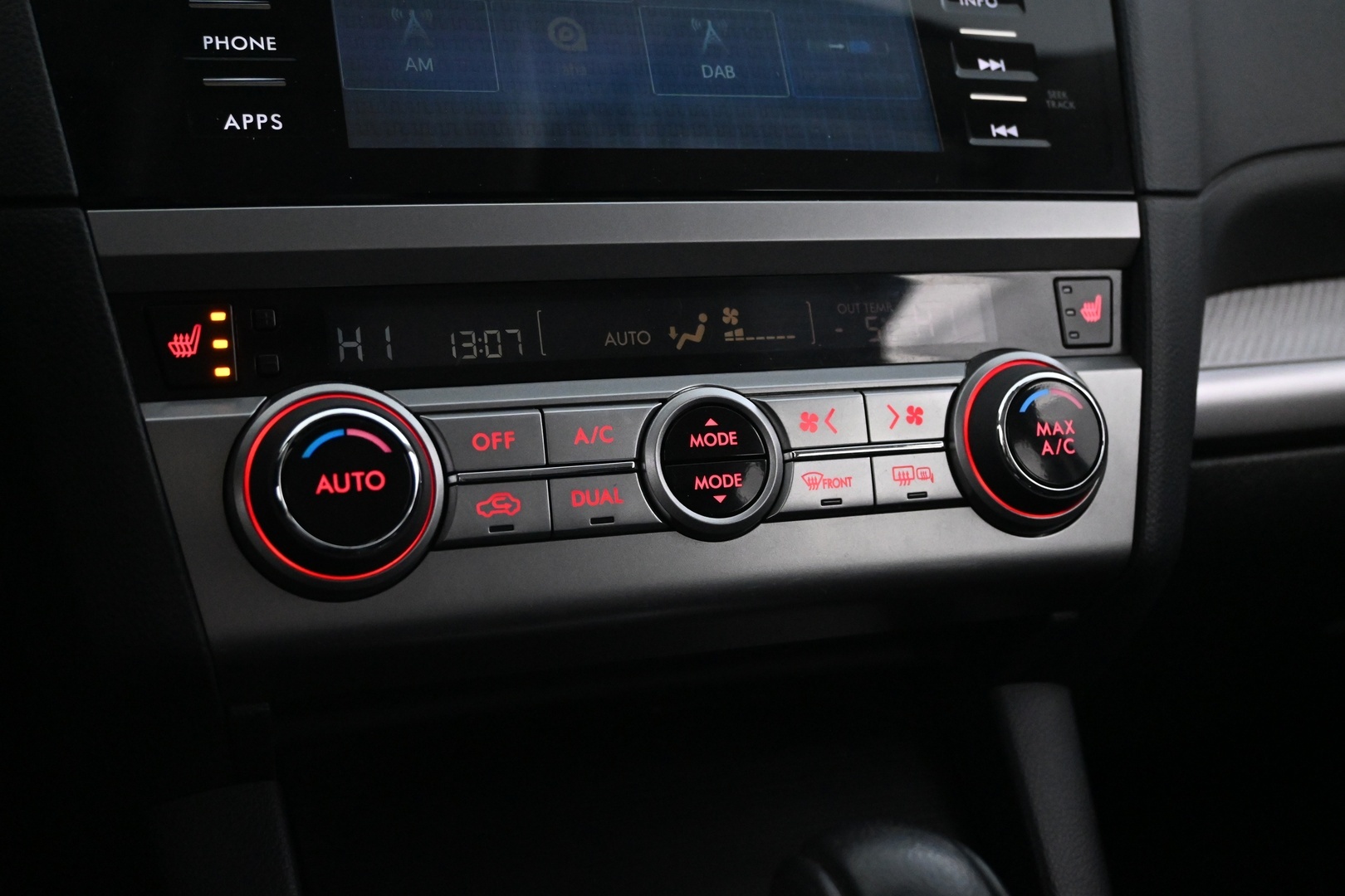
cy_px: 448
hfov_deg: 47.2
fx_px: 1541
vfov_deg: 32.4
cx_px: 672
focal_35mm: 41
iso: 5000
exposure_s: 1/40
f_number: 4.5
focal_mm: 27.5
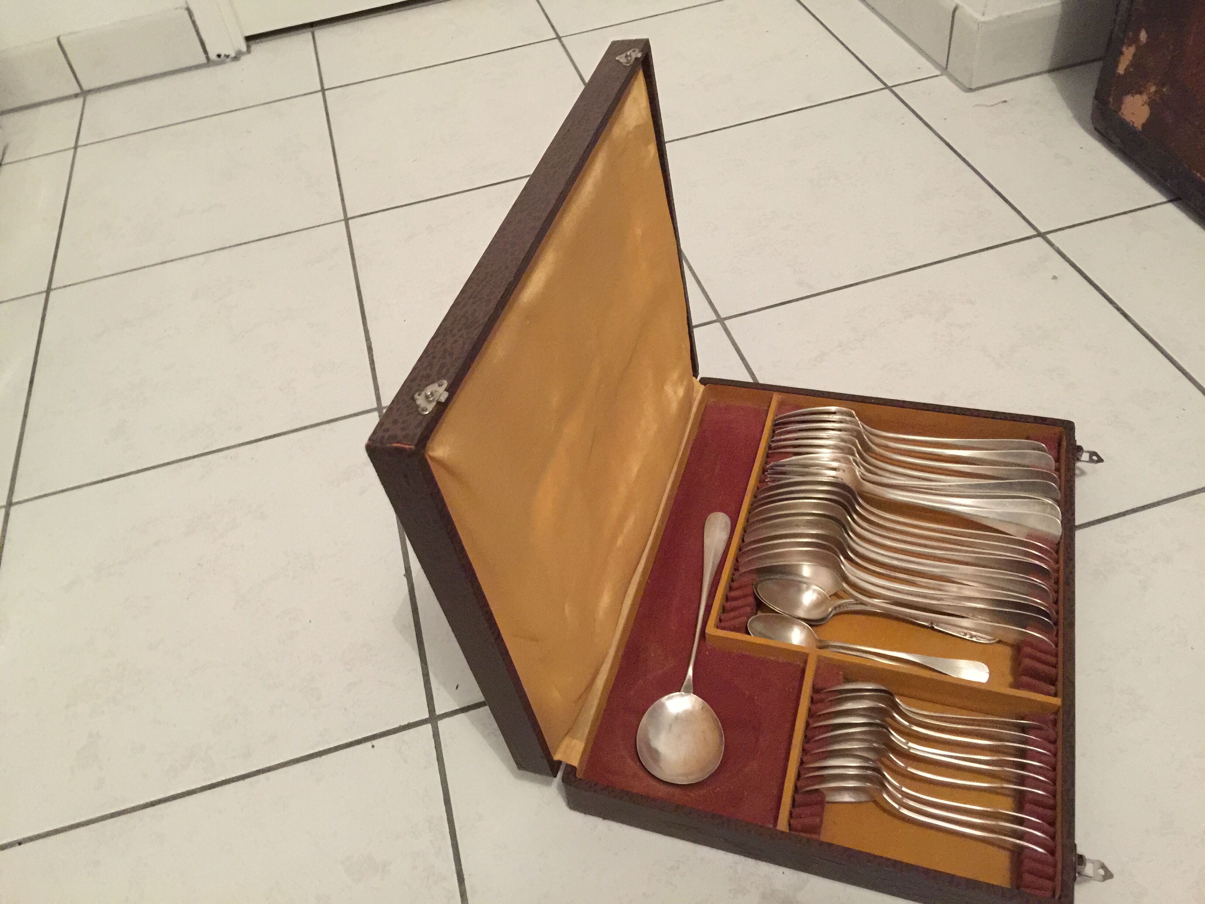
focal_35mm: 29
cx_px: 602
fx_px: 1010
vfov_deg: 48.2
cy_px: 452
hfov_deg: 61.7
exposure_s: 1/8
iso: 200
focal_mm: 4.15
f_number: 2.2
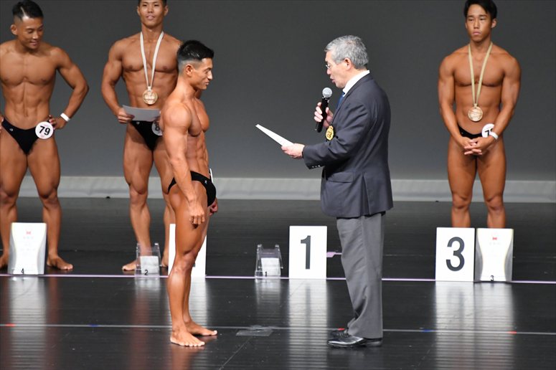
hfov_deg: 5.5
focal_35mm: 375
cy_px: 185
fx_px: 5789
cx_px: 278
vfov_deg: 3.7
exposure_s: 1/400
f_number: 5.6
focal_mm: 250
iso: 5000
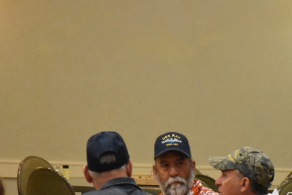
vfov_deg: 4.8
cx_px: 163
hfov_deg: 7.2
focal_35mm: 286
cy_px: 165
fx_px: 2320
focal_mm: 90
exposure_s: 1/125
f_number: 5.6
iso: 8000
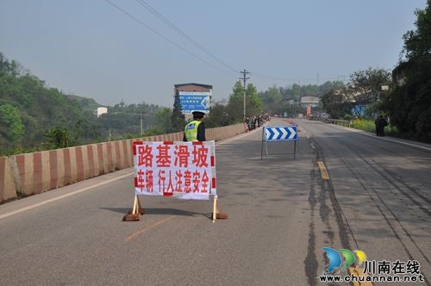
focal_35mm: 36
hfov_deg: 53.2
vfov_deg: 36.8
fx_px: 430
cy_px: 143
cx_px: 216
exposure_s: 1/320
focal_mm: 24
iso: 200
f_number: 9
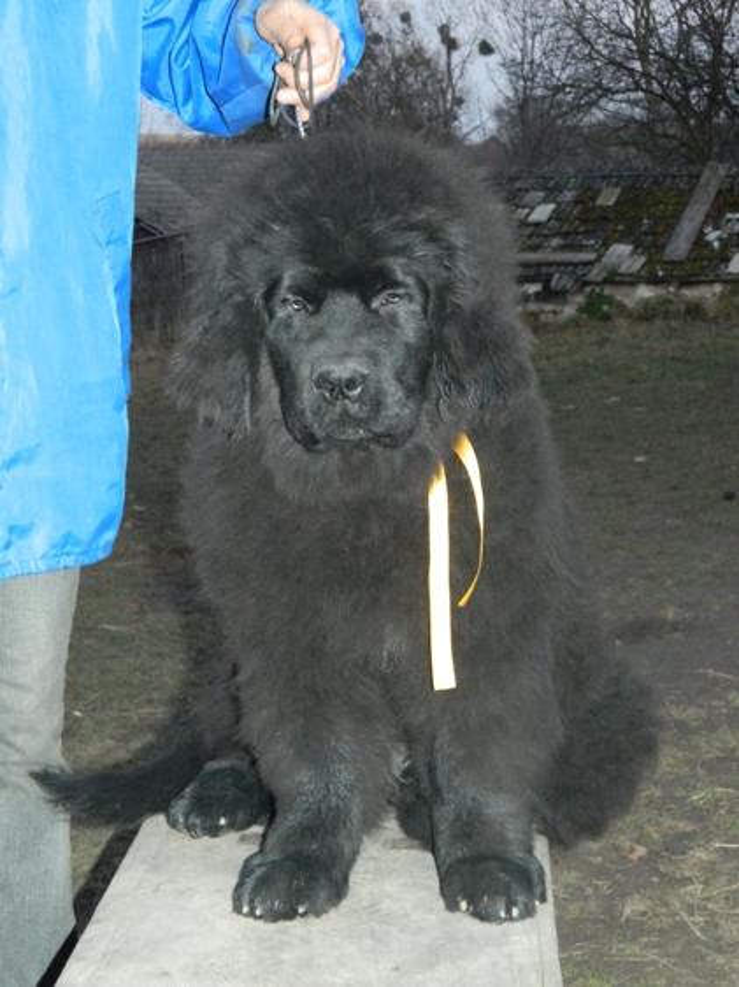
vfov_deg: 27.8
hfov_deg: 21.0
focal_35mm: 70
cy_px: 494
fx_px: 1994
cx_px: 370
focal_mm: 12.6
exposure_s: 1/50
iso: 800
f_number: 4
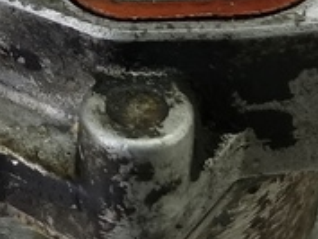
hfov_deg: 14.6
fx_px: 1223
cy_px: -59
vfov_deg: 10.9
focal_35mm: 133
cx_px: 7
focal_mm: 4.11
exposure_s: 1/50
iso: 159
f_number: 1.6
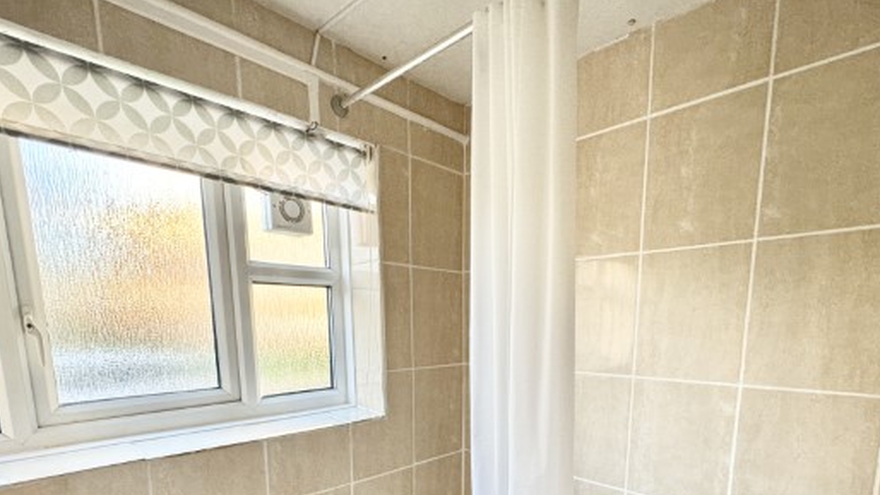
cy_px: 394
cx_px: 449
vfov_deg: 54.5
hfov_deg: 89.6
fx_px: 443
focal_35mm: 19
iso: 250
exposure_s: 1/99
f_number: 2.2
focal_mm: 2.22
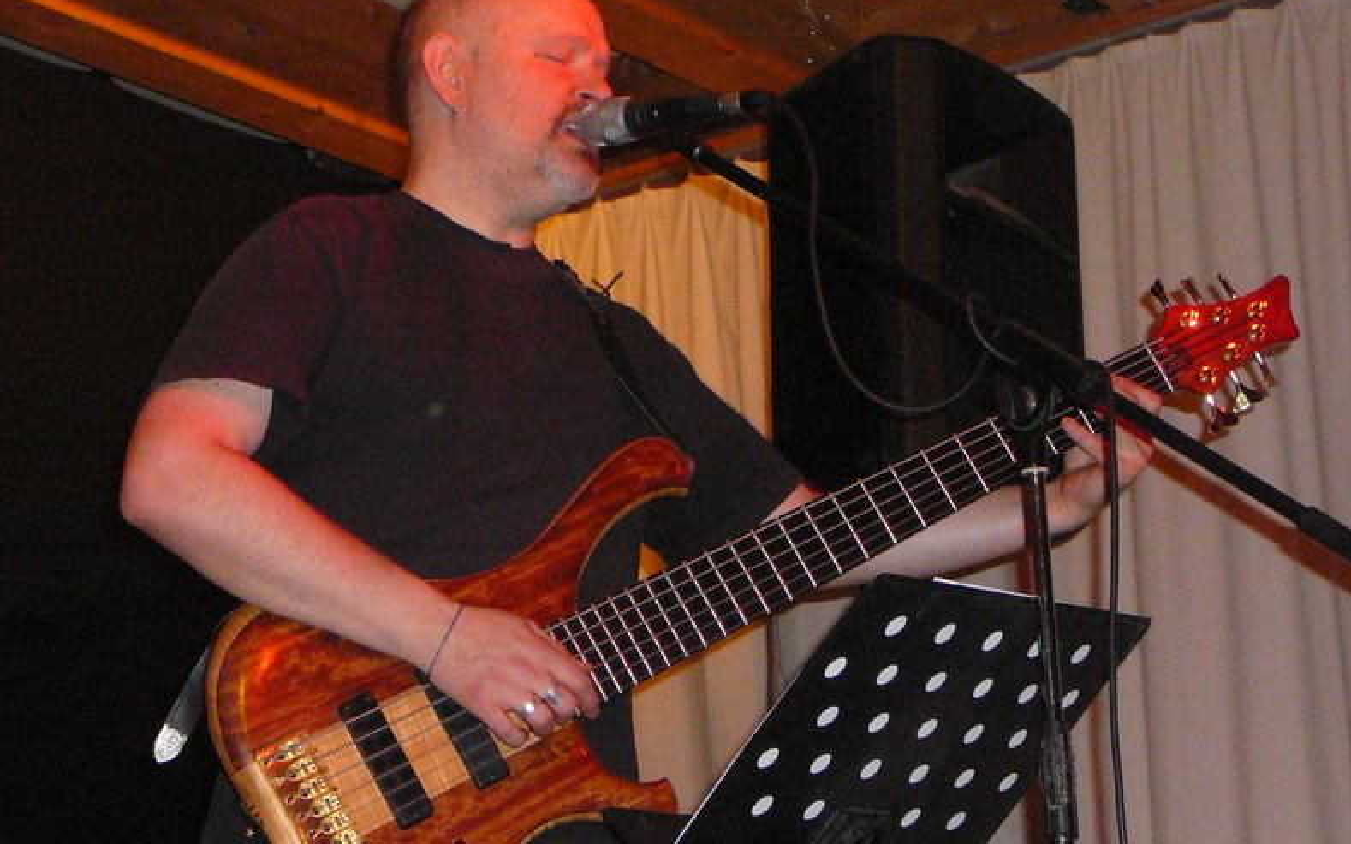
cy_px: 377
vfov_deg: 15.9
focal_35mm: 82
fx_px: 3019
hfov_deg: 25.2
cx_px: 596
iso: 400
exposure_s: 1/30
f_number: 3.6
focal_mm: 9.1
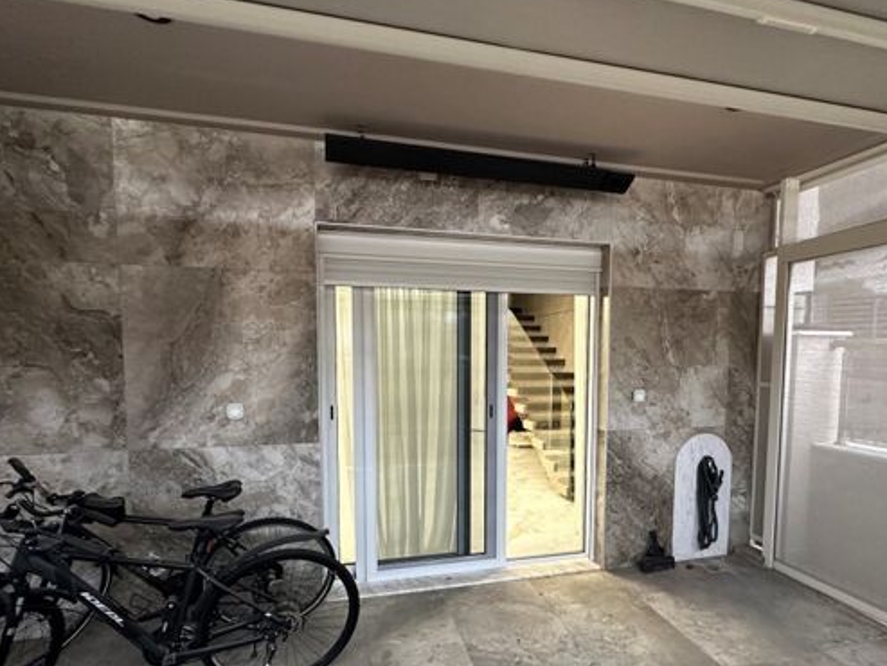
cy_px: 394
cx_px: 474
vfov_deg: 65.5
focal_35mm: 20
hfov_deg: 81.6
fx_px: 513
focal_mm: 2.22
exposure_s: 1/60
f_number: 2.2
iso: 400
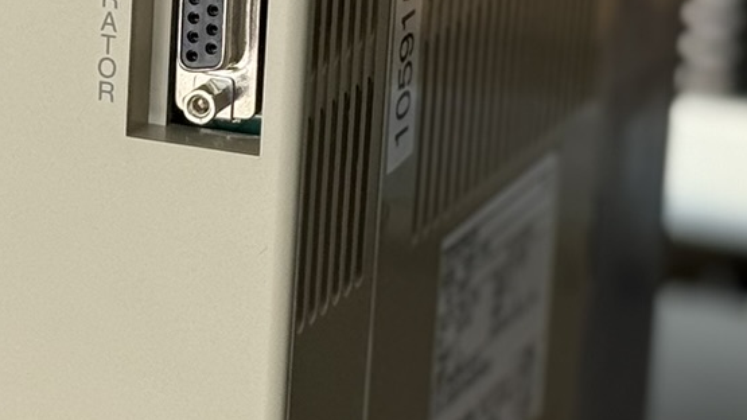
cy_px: 373
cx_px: -145
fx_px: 3822
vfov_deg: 6.3
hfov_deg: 11.0
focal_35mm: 193
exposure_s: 1/458
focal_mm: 6.76
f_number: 1.78
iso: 64
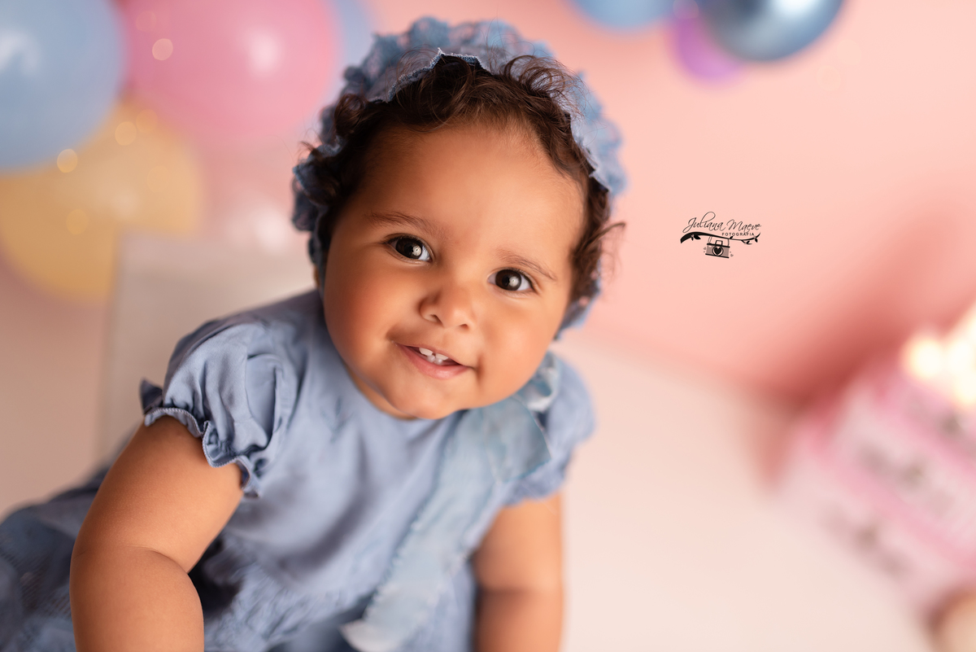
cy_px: 326
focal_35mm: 35
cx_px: 488
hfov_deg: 54.4
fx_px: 949
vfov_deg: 37.9
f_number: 1.4
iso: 100
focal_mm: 35
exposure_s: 1/200
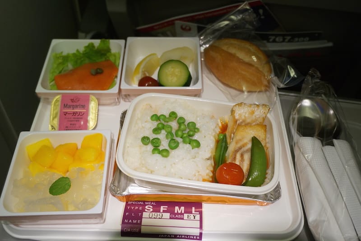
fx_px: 331
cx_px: 180
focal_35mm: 33
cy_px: 120
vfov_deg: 40.0
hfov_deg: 57.2
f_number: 4
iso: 400
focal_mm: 22
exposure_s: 1/60
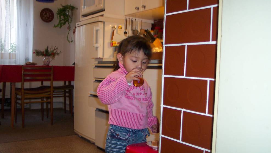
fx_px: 287
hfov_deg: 50.5
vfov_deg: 29.7
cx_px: 136
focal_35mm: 40
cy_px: 88
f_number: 2.8
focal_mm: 8
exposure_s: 1/30
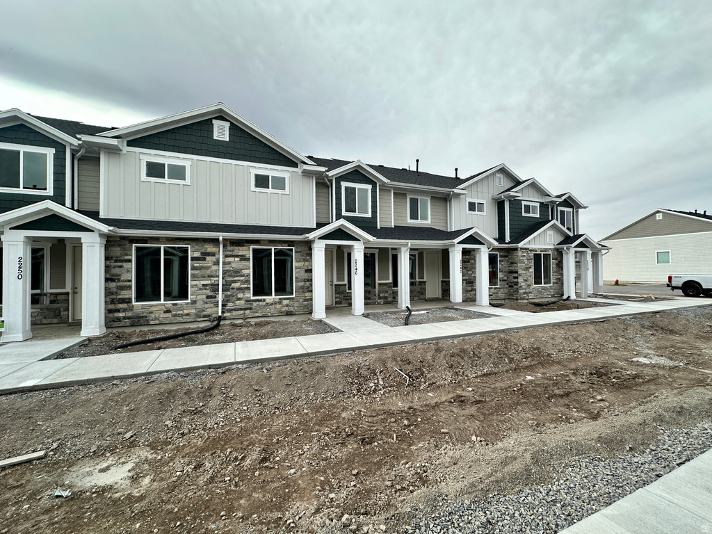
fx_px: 288
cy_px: 267
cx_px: 356
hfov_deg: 102.1
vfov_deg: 85.7
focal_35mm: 14
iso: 40
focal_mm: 2.22
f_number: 2.2
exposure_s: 1/774
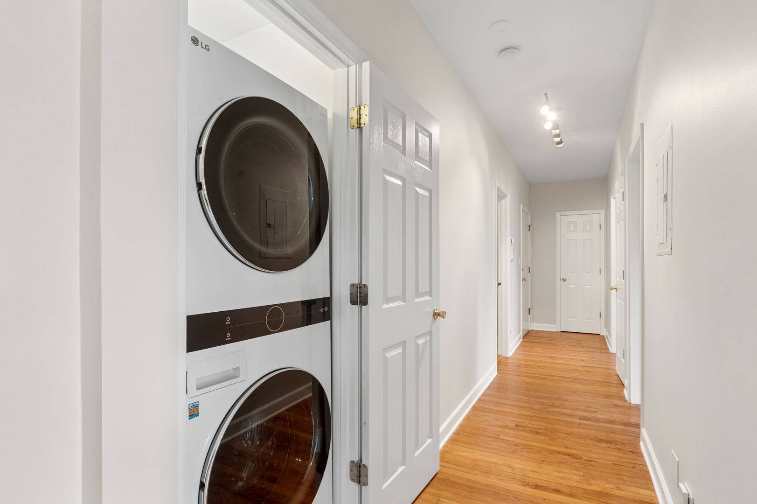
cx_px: 378
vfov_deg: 67.3
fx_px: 378
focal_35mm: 18
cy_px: 252
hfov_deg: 90.0
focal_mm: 18
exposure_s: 1/13
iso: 400
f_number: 8
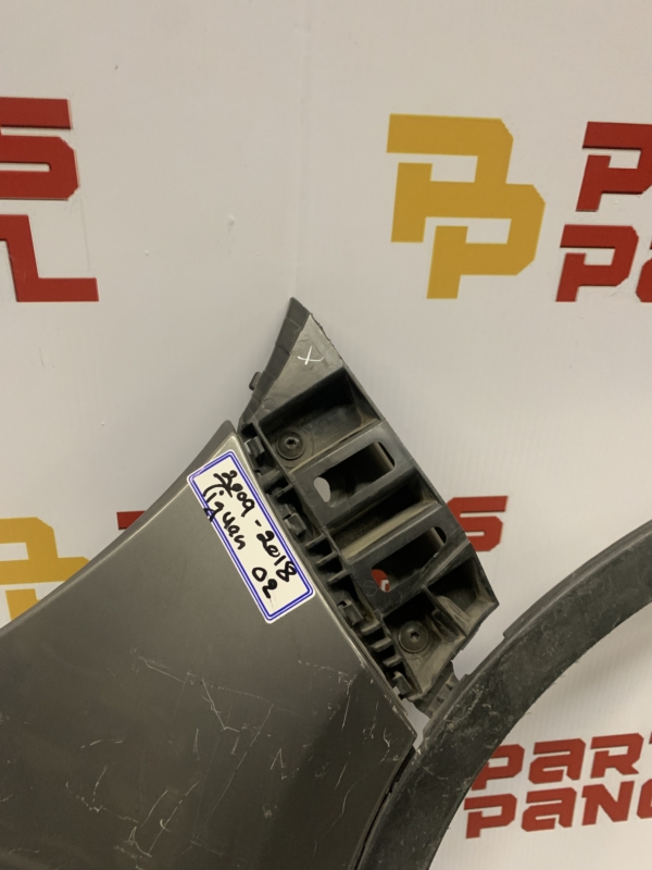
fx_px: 653
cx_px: 326
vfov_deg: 67.3
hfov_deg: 53.1
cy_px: 435
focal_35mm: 26
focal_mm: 4.25
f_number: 1.8
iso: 250
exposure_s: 1/40
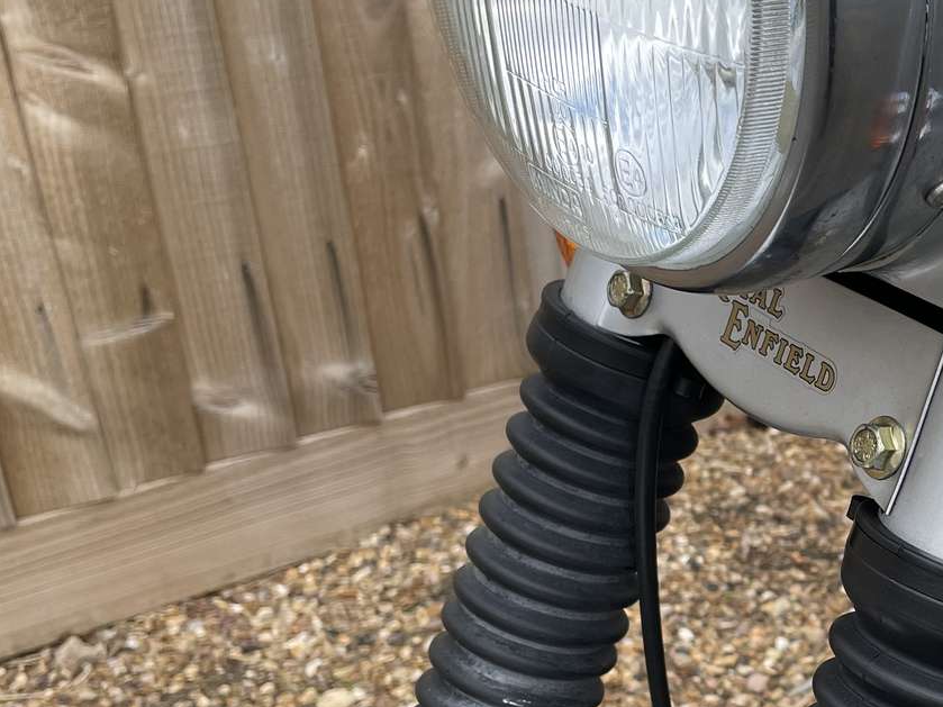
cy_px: 456
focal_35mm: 62
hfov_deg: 29.2
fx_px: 1689
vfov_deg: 23.6
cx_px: 943
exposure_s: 1/558
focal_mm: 4.2
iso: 32
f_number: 1.6
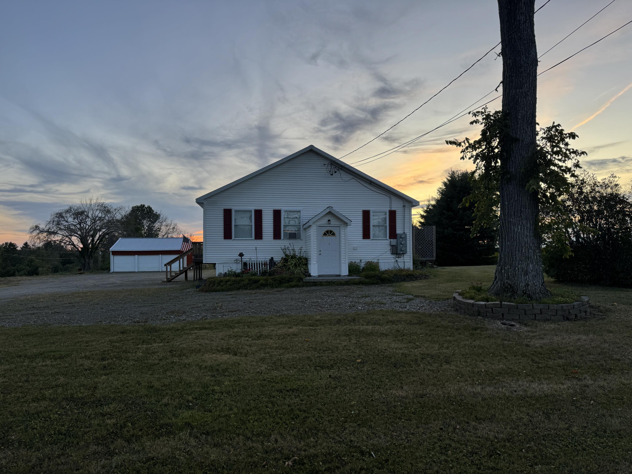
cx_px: 316
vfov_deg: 56.8
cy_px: 237
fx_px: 438
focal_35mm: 24
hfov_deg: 71.6
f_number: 1.78
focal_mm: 6.76
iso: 64
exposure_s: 1/121
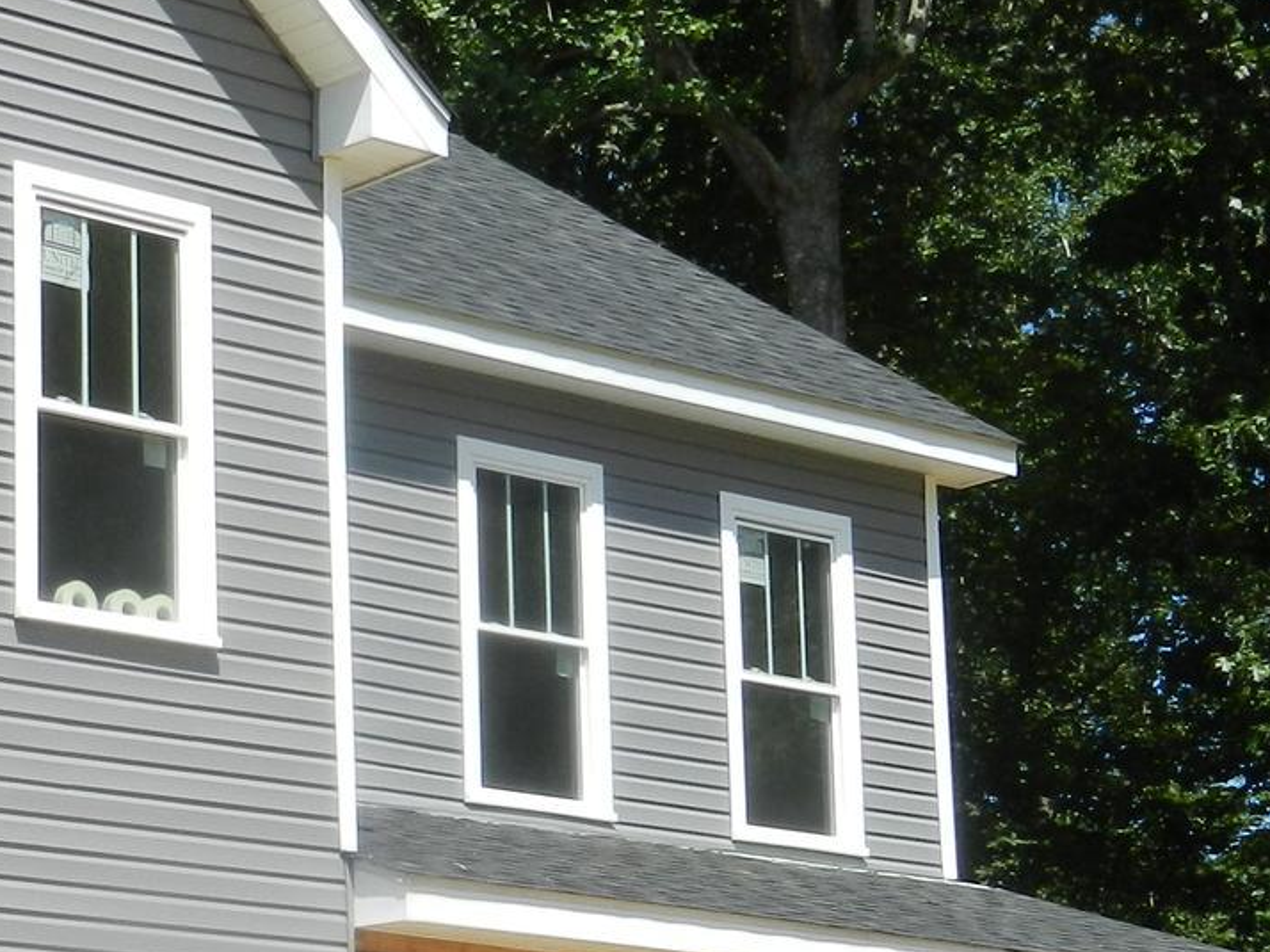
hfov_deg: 17.8
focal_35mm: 109
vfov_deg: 13.5
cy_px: 788
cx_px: 160
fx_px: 3998
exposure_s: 1/1000
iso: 160
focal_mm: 6.7
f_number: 4
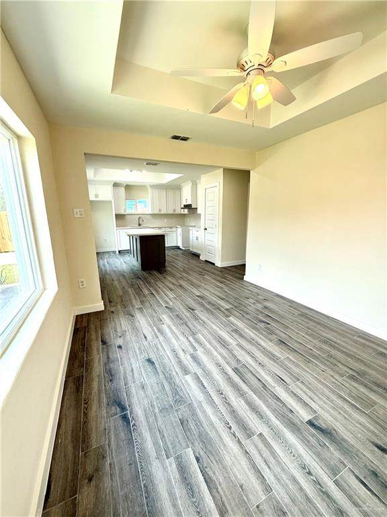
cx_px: 194
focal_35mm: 14
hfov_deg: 85.7
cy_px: 258
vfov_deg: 102.1
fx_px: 209
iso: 80
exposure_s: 1/120
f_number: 2.2
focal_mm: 2.22
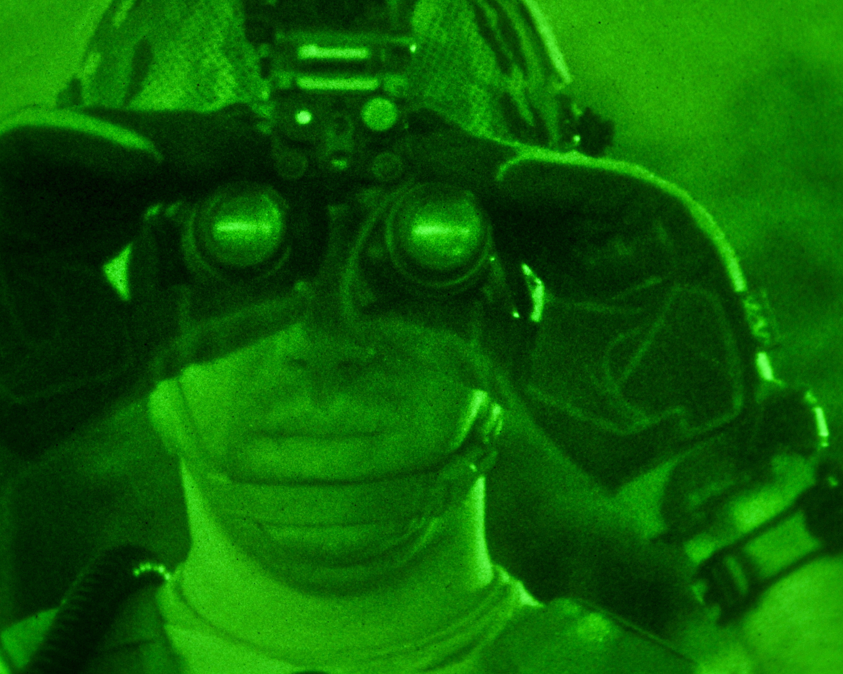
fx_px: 2015
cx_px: 324
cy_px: 280
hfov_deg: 23.6
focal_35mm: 81
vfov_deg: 19.0
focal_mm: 35
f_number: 1.8
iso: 250
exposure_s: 1/50
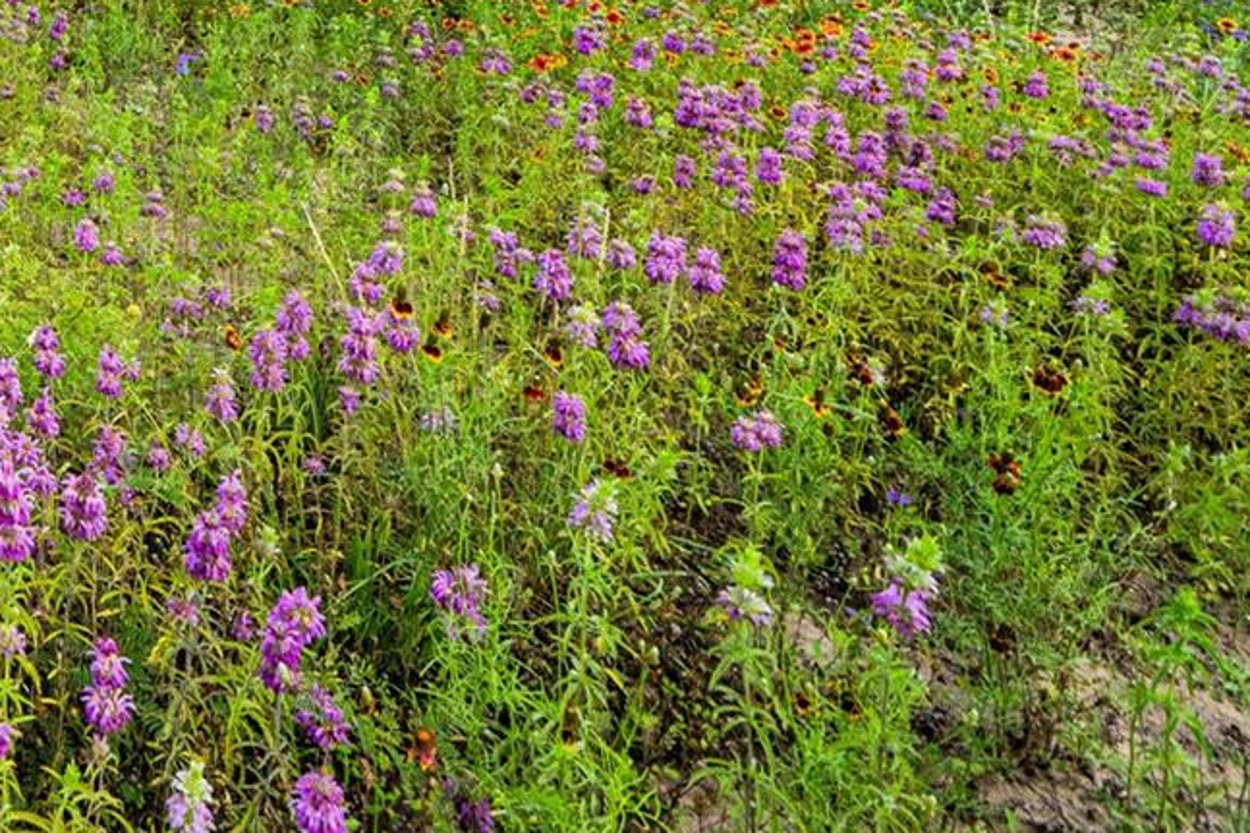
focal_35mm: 38
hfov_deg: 36.3
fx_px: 1319
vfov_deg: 27.4
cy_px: -330
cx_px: -323
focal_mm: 12
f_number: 9
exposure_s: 1/400
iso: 100
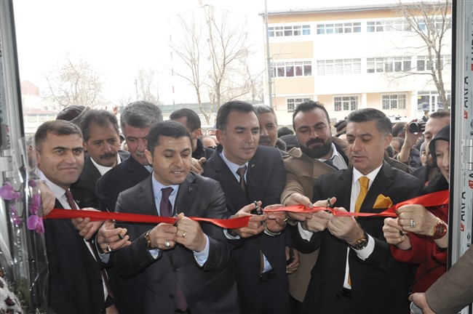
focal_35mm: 32
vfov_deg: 41.6
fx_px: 413
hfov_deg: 59.5
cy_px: 157
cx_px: 236
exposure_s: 1/200
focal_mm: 21
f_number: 8
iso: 1000
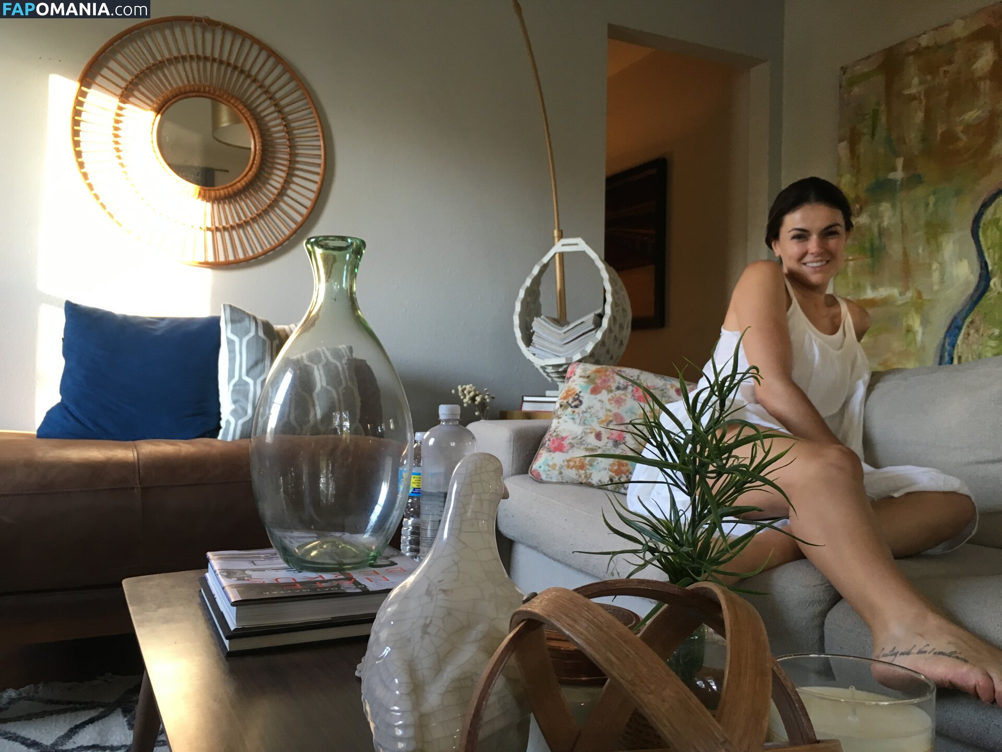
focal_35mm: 29
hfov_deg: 61.7
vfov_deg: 48.2
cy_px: 376
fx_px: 839
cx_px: 501
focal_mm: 4.15
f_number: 2.2
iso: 80
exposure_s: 1/30
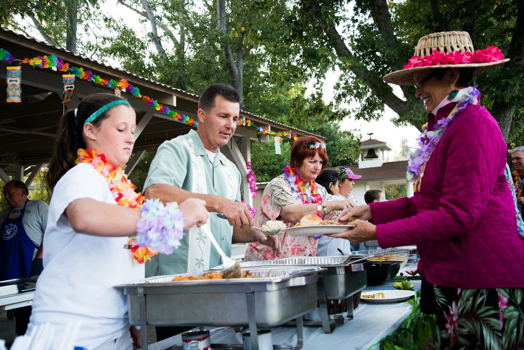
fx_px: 495
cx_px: 262
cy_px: 175
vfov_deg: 38.9
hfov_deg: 55.8
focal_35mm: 34
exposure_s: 1/125
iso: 800
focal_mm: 34
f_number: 5.6
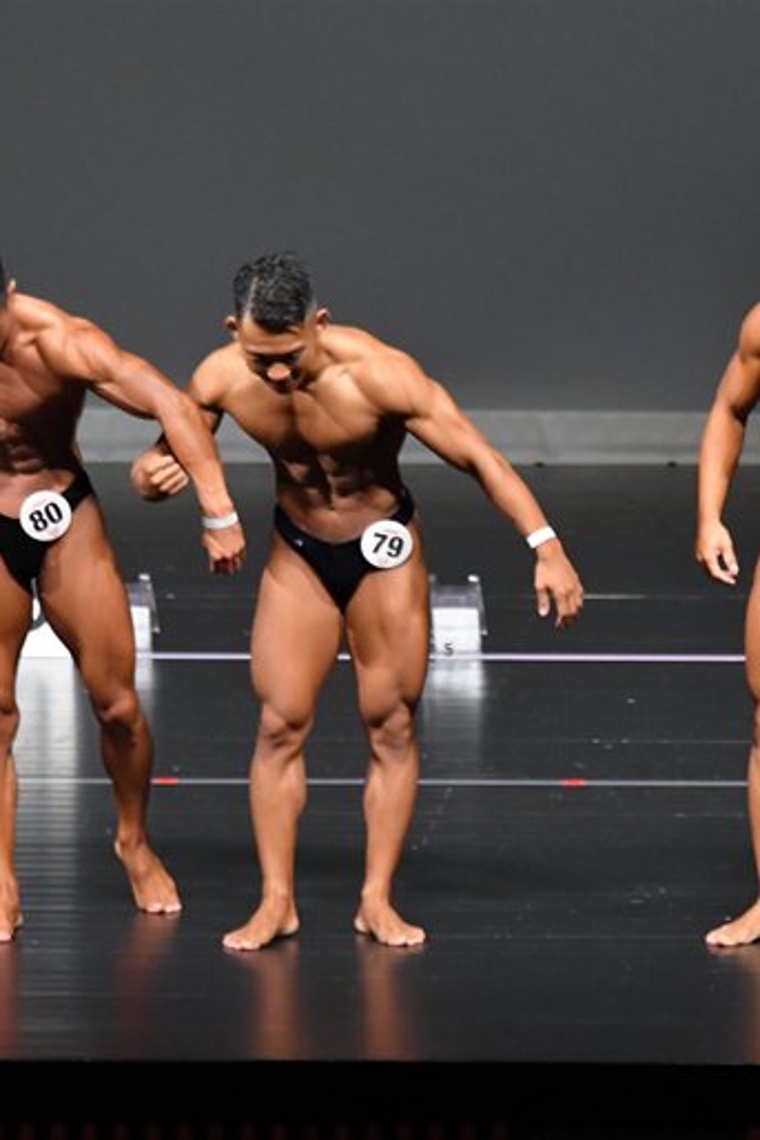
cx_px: 484
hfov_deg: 3.4
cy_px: 570
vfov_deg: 5.1
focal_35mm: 407
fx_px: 12879
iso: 5000
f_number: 5.6
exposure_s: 1/400
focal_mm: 180
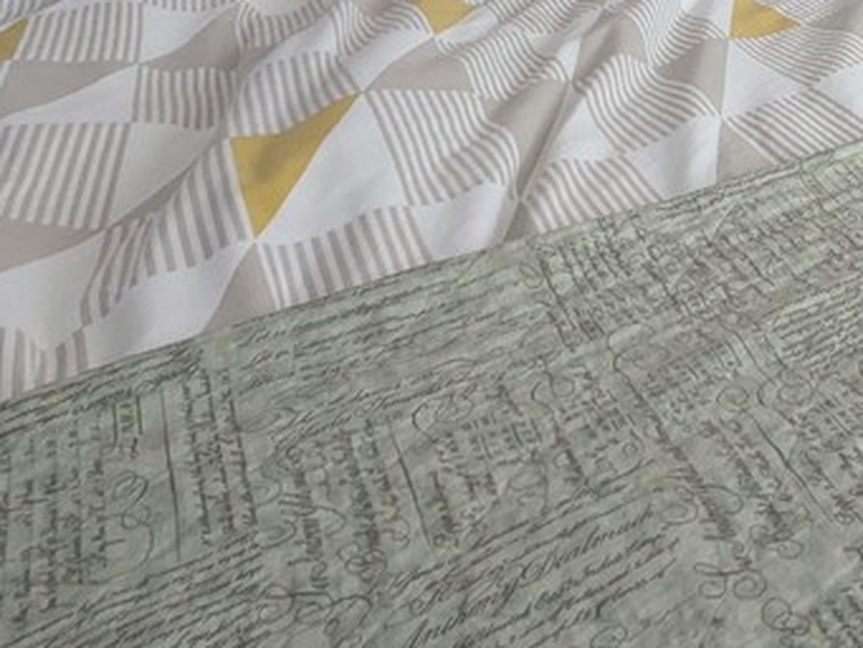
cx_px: 1081
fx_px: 1047
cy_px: -239
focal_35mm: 42
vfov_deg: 27.4
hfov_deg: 34.2
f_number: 2.2
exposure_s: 1/25
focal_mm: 1.83
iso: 255
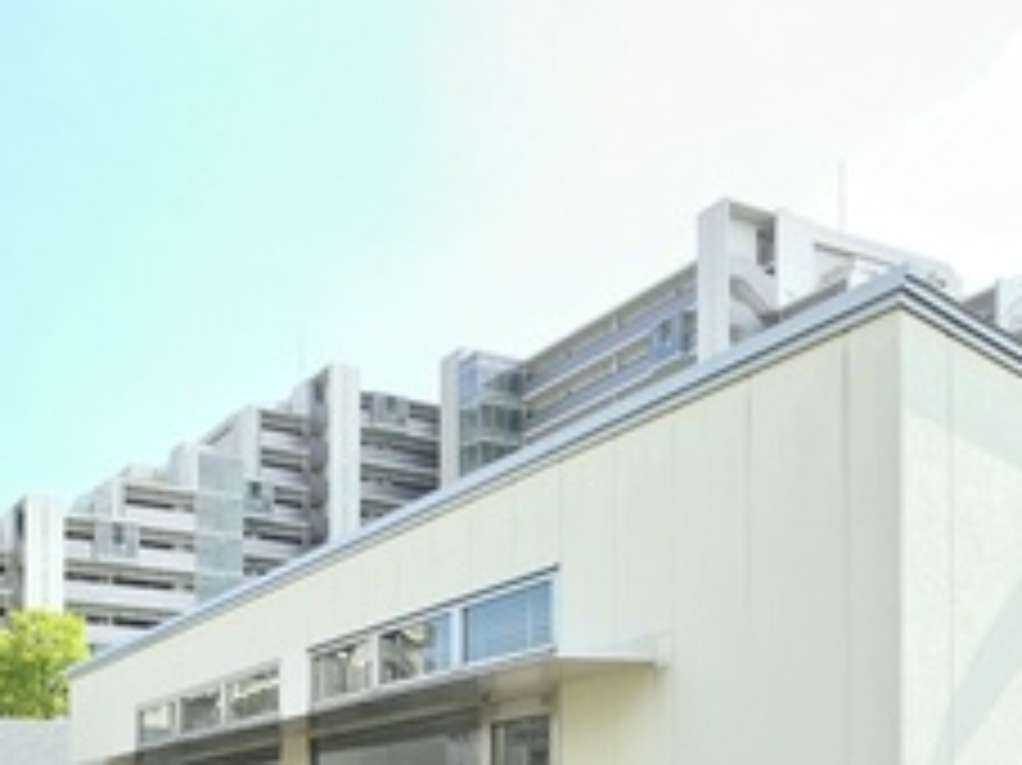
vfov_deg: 29.9
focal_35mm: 43
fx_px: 1269
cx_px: 342
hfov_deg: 43.3
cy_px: 857
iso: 20
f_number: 1.9
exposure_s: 1/1250
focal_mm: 2.2
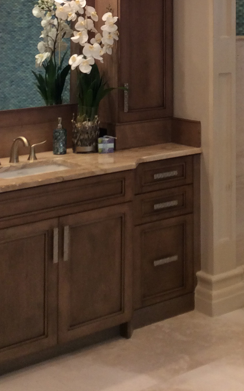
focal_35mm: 74
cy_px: -5
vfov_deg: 26.3
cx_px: 223
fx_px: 788
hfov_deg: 17.3
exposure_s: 1/24
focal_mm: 3.3
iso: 50
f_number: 2.4
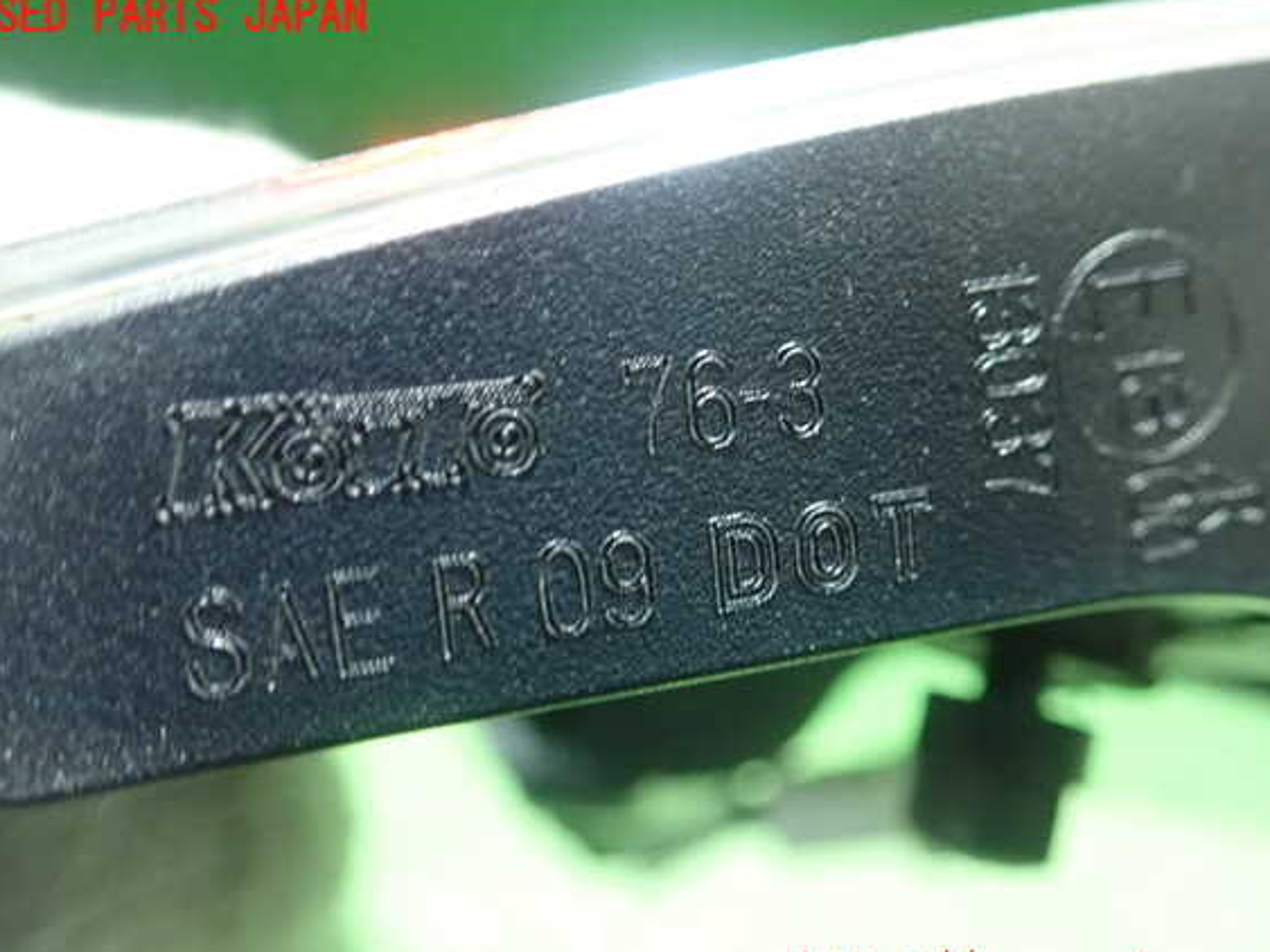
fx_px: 1174
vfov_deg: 44.1
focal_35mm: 32
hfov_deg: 56.8
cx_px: 634
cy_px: 496
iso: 1600
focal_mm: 5.5
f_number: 2.3
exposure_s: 1/30
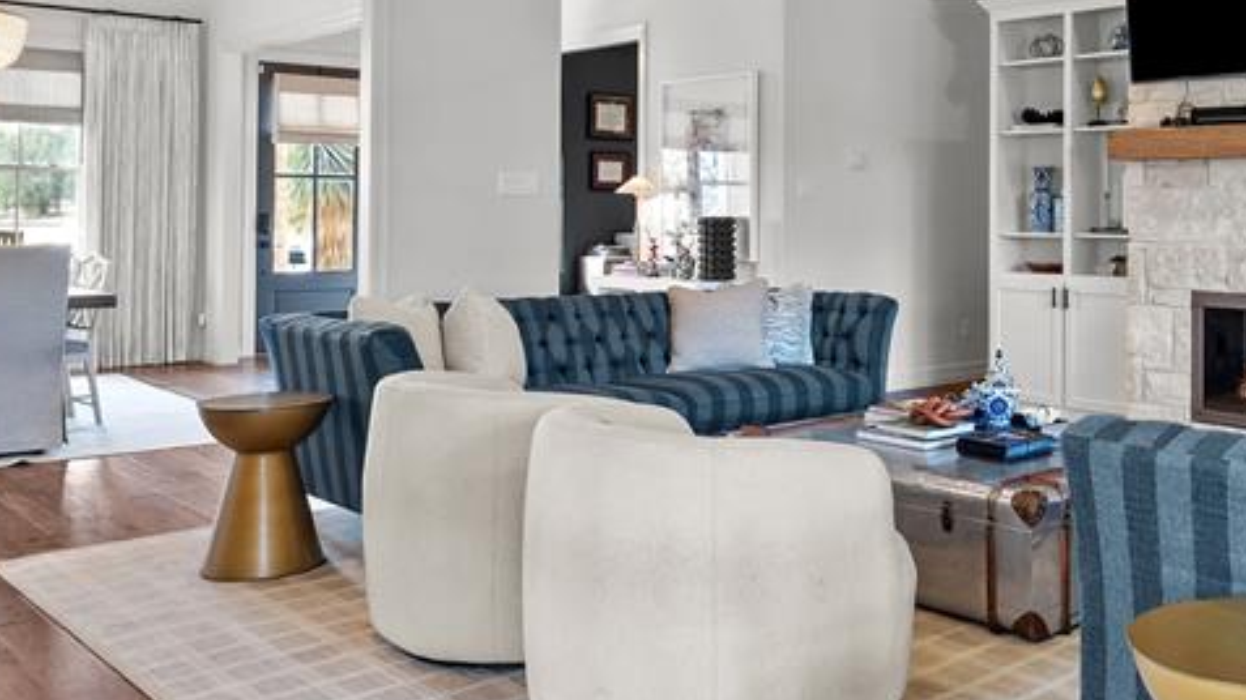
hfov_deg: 52.3
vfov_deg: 32.5
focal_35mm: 36
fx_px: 1189
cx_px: 969
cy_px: 221
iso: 640
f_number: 8
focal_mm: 16
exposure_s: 1.3
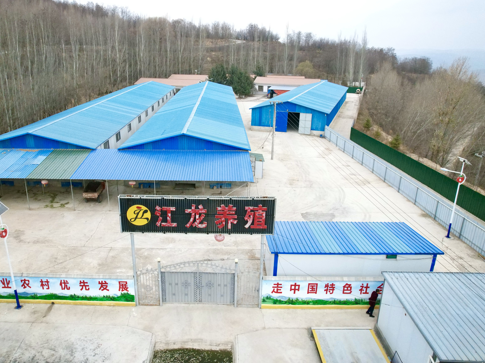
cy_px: 174
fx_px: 350
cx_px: 212
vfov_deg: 54.9
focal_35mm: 25
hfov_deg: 69.1
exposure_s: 1/4000
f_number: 2.8
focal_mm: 8.38
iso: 1600
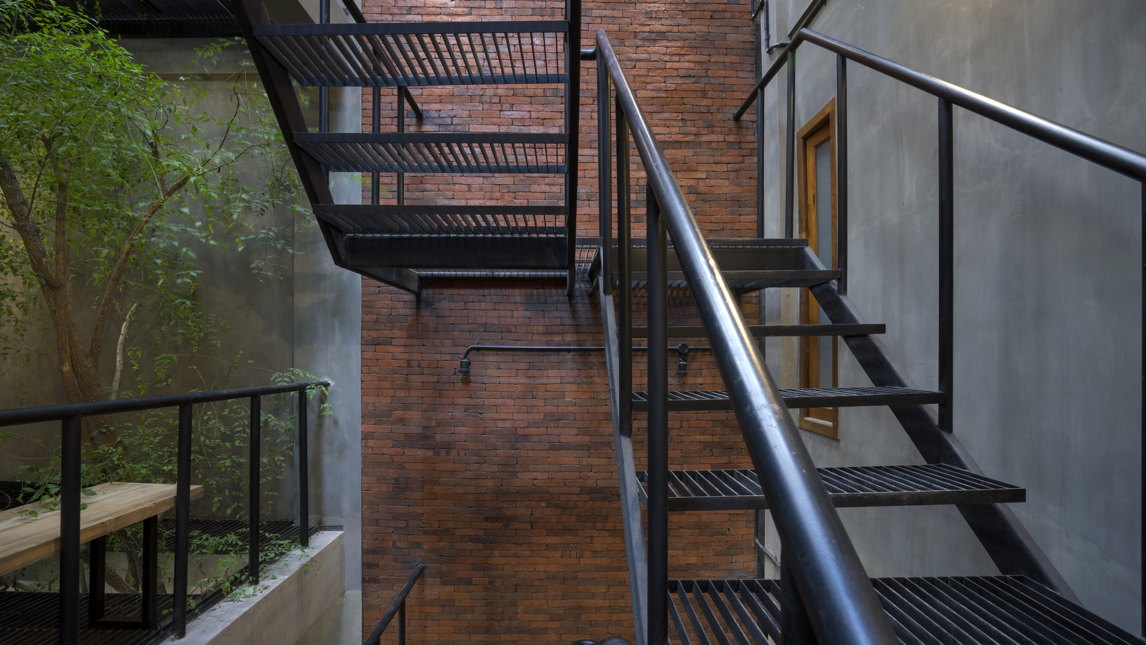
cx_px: 578
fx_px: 517
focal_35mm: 17
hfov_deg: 95.9
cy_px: 329
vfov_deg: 63.9
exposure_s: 4
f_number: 11
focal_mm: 16
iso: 160
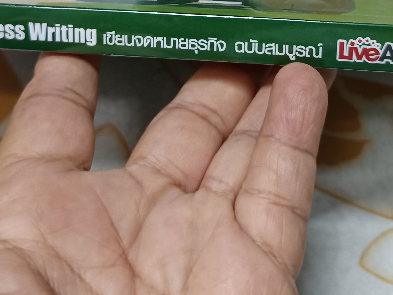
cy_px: -32
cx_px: 205
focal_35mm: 58
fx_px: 658
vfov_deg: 23.6
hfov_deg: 33.2
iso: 985
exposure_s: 1/25
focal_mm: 5.31
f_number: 1.7
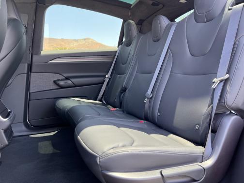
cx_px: 122
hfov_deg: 67.3
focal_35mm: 26
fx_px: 183
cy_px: 92
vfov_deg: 53.1
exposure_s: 1/121
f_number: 1.5
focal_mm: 5.7
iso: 64
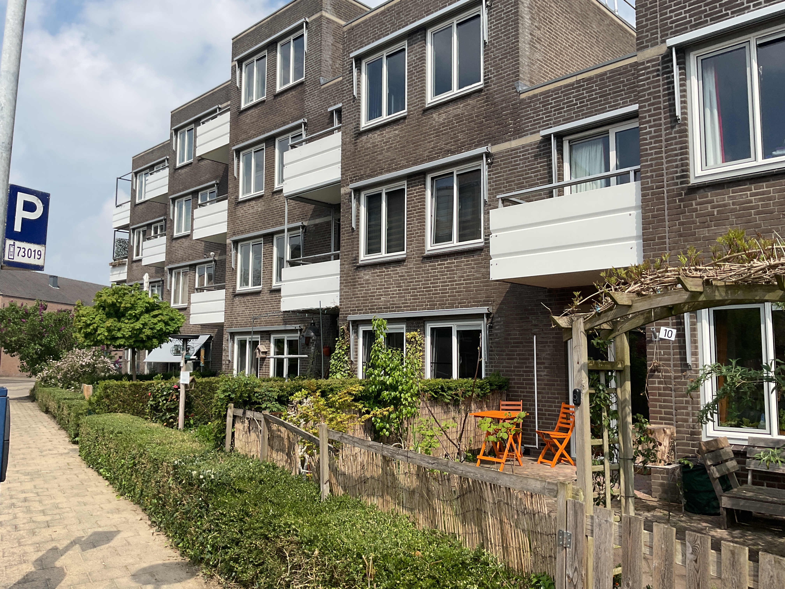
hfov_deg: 61.7
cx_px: 392
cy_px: 294
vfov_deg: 48.2
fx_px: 658
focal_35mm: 29
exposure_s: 1/1984
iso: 16
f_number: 1.8
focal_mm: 3
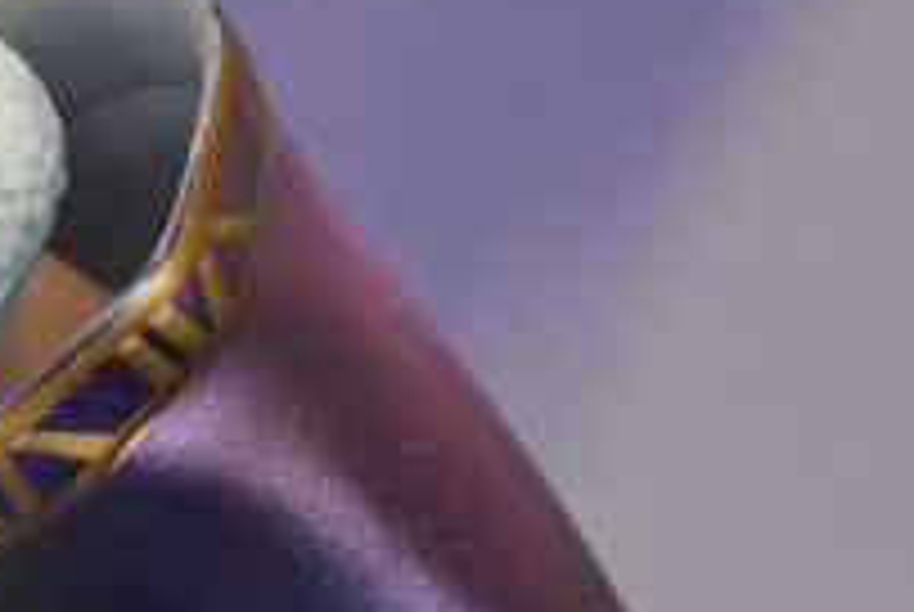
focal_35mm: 657
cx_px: -959
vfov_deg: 2.1
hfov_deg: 3.1
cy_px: 2223
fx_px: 16704
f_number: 5.6
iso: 2500
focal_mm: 55
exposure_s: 1/640
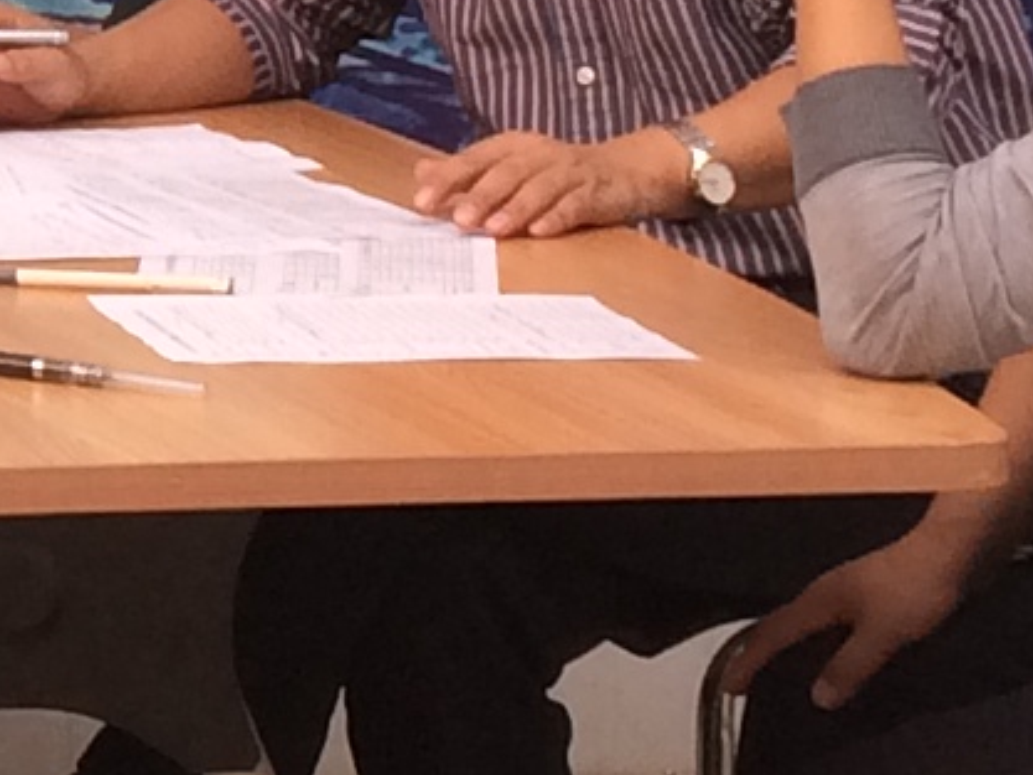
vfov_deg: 6.2
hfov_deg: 7.7
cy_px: -691
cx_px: -1615
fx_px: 7015
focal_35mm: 235
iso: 40
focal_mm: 4.12
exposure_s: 1/120
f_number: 2.2
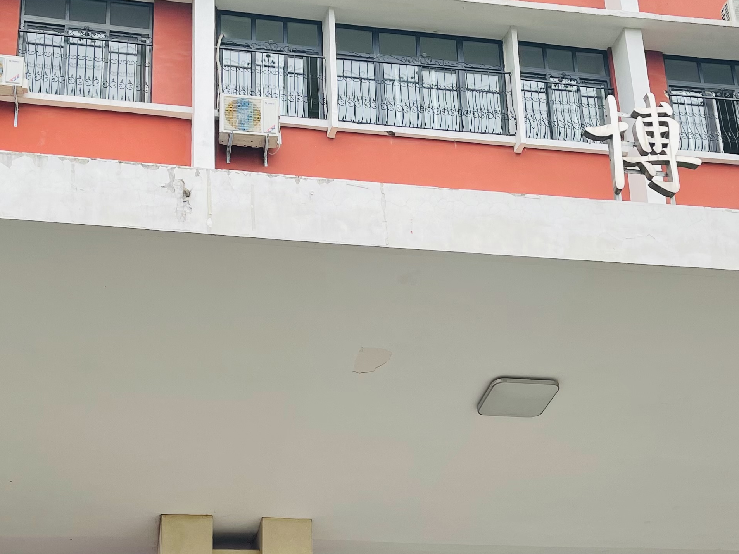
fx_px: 1174
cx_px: 346
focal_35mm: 55
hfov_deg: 34.9
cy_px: 482
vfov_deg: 25.8
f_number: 1.6
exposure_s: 1/631
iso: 32
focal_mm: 5.1
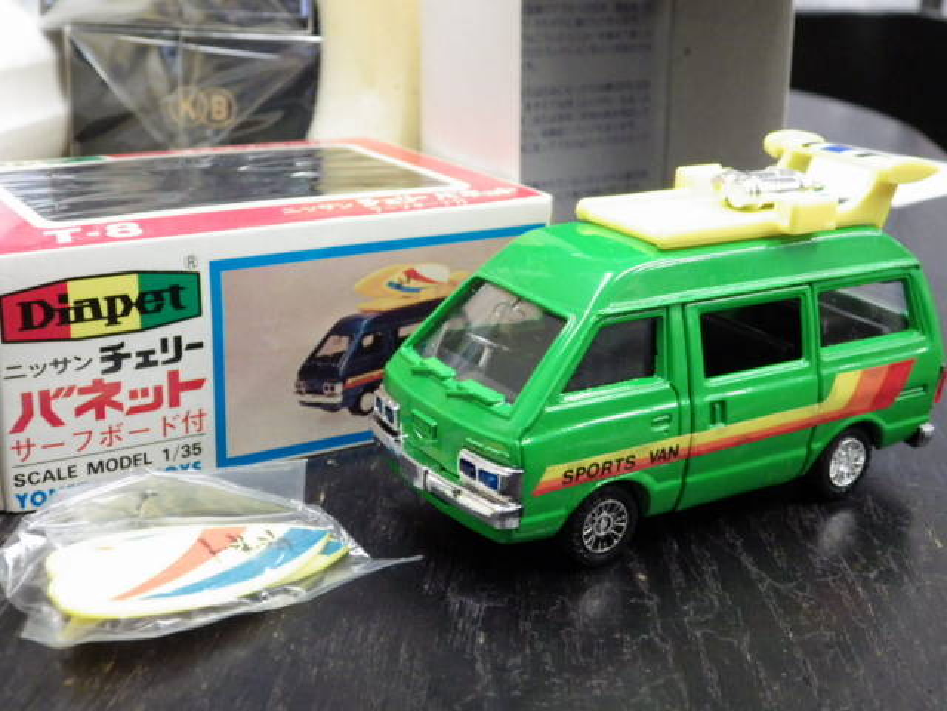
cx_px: 474
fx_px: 1368
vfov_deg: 29.1
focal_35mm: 50
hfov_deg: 38.2
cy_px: 356
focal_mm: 9
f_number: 3.8
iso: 800
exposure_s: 1/40
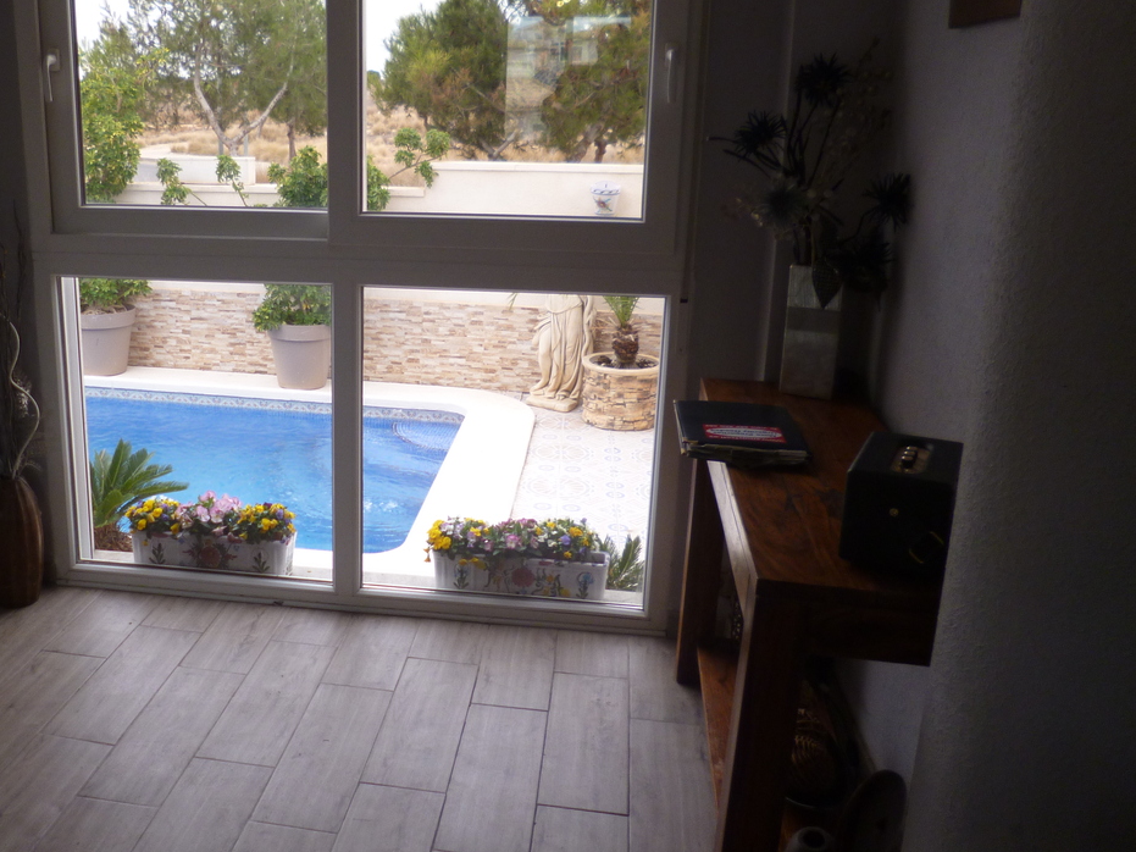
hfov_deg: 54.3
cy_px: 367
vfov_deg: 42.8
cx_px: 383
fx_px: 1083
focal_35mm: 33
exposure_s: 1/100
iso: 100
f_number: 2.5
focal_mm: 4.3
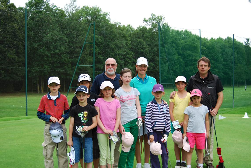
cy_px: 84
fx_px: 325
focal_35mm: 46
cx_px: 126
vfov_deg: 29.0
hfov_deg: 42.3
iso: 110
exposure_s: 1/125
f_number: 5.6
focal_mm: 31
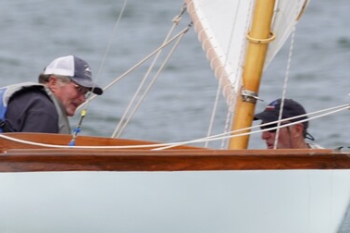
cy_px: 183
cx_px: 187
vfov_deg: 1.3
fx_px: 10334
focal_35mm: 1063
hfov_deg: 1.9
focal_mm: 335
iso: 250
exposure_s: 1/1250
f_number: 5.6
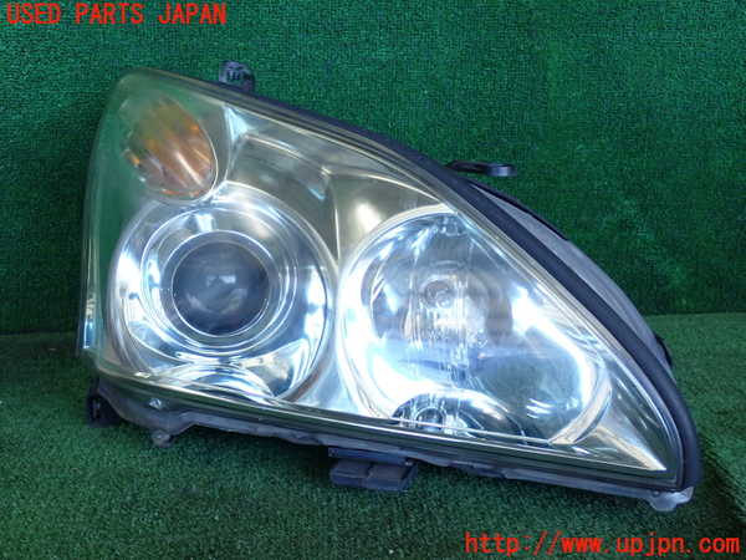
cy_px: 280
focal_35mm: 47
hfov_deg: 40.4
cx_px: 373
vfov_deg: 30.9
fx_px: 1013
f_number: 3.1
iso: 320
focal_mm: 8.4
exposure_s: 1/125
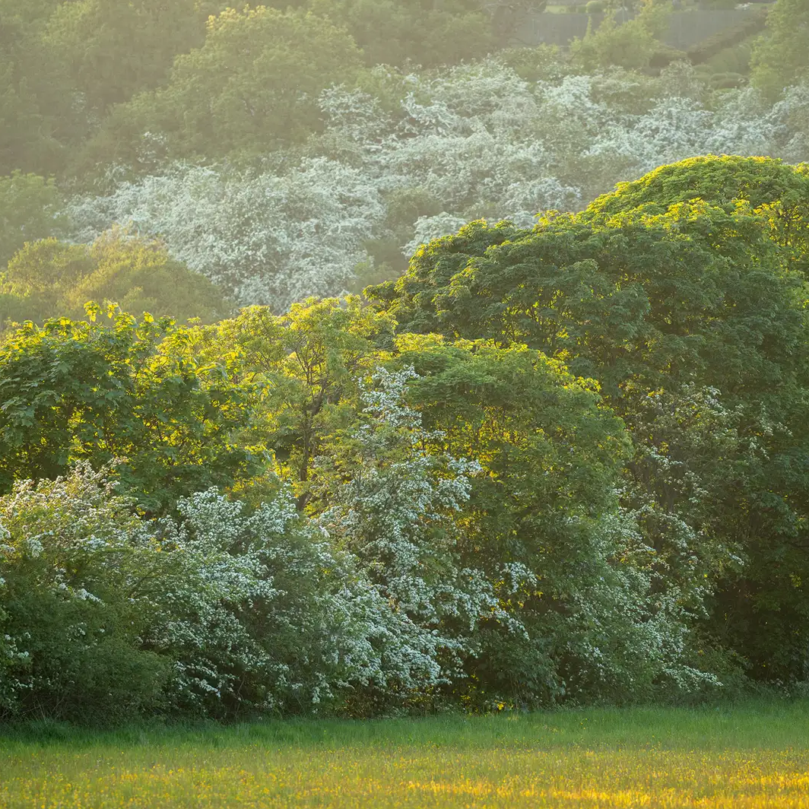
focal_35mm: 308
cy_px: 405
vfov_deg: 5.7
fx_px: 8144
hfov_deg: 5.7
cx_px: 439
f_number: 5
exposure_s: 1/500
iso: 400
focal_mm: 241
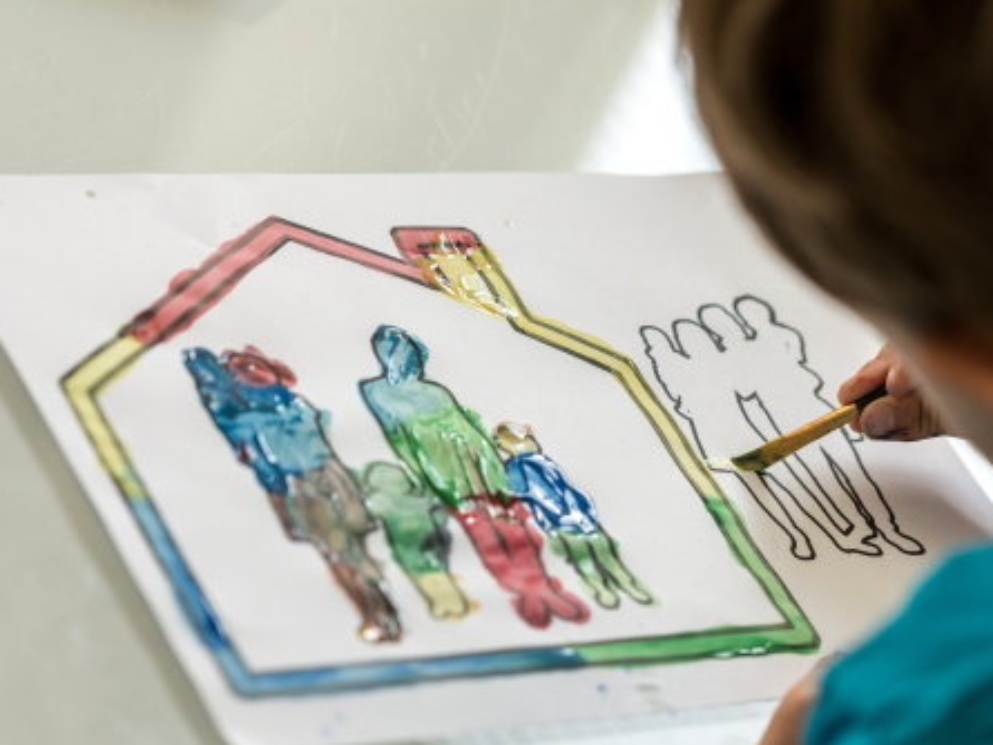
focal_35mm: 139
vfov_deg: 10.7
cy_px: 454
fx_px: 3988
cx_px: 672
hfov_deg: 14.2
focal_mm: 105
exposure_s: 1/160
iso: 400
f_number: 4
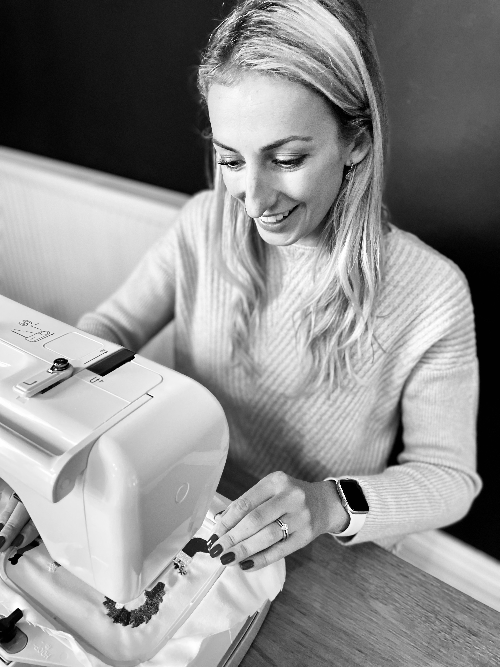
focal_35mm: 26
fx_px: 501
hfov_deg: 53.1
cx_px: 250
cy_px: 334
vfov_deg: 67.3
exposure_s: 1/50
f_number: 1.6
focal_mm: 4.2
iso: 400
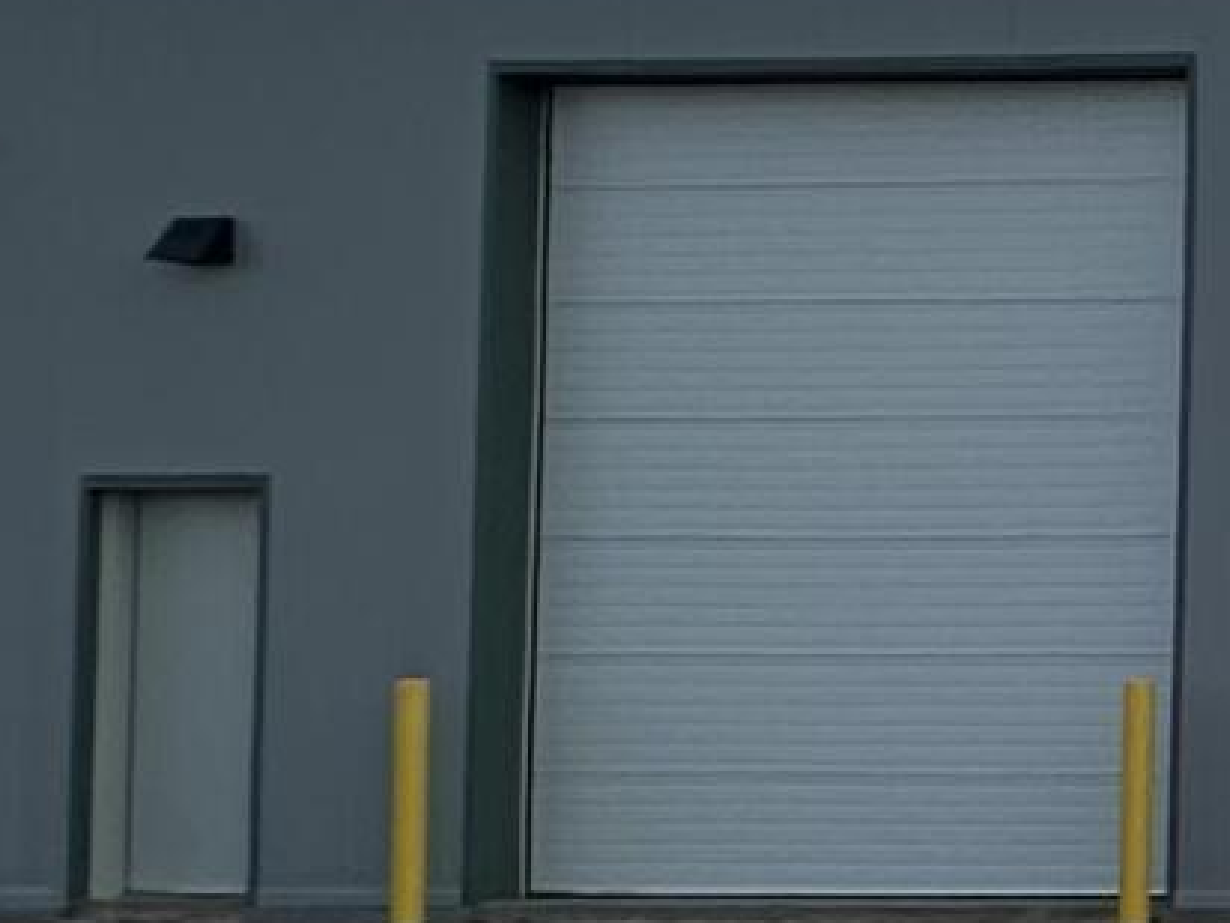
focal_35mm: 102
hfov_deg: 11.3
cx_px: 3714
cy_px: 594
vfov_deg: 14.5
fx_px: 3624
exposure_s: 1/1383
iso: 40
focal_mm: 2.22
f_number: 2.2
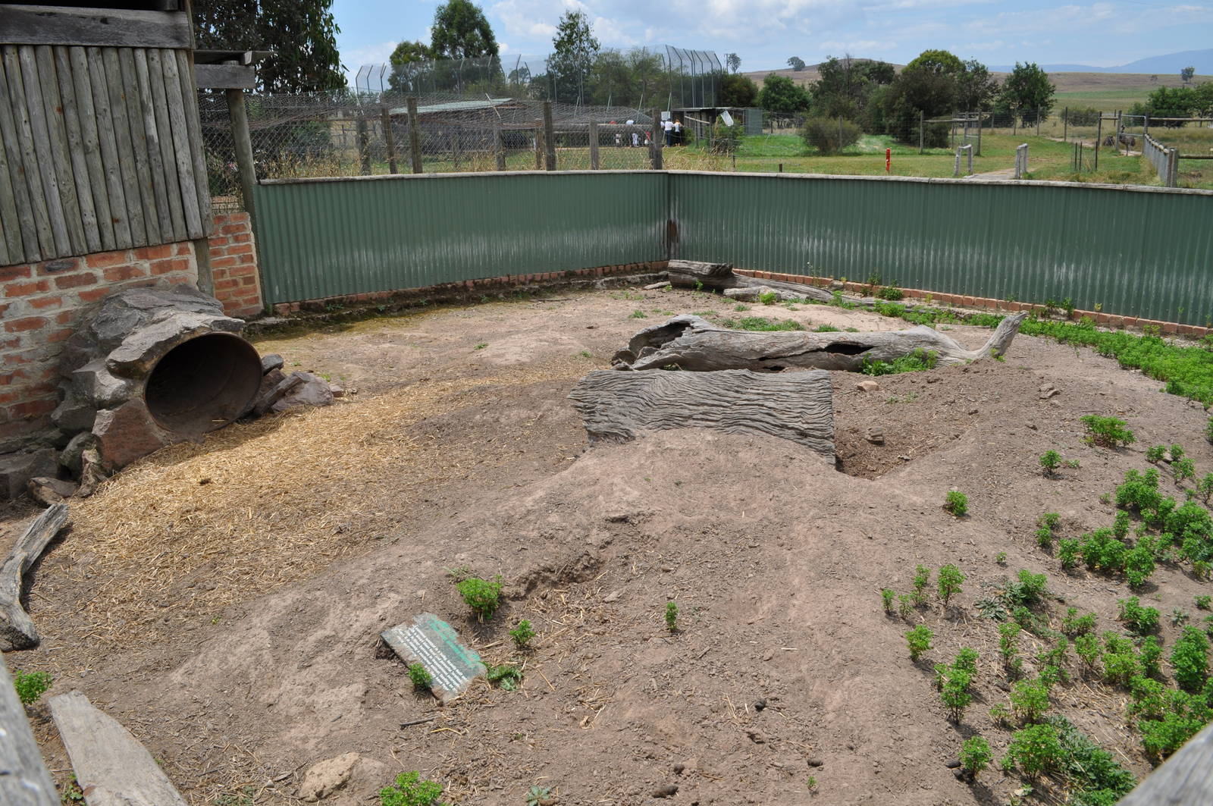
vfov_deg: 47.8
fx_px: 909
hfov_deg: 67.4
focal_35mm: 27
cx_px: 606
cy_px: 403
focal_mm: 18
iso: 200
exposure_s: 1/400
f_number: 10
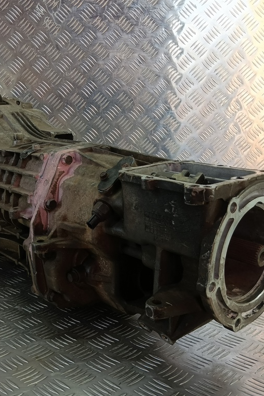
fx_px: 352
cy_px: 198
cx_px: 100
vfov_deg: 58.7
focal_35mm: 32
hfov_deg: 40.9
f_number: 1.6
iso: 87
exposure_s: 1/50
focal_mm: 4.11
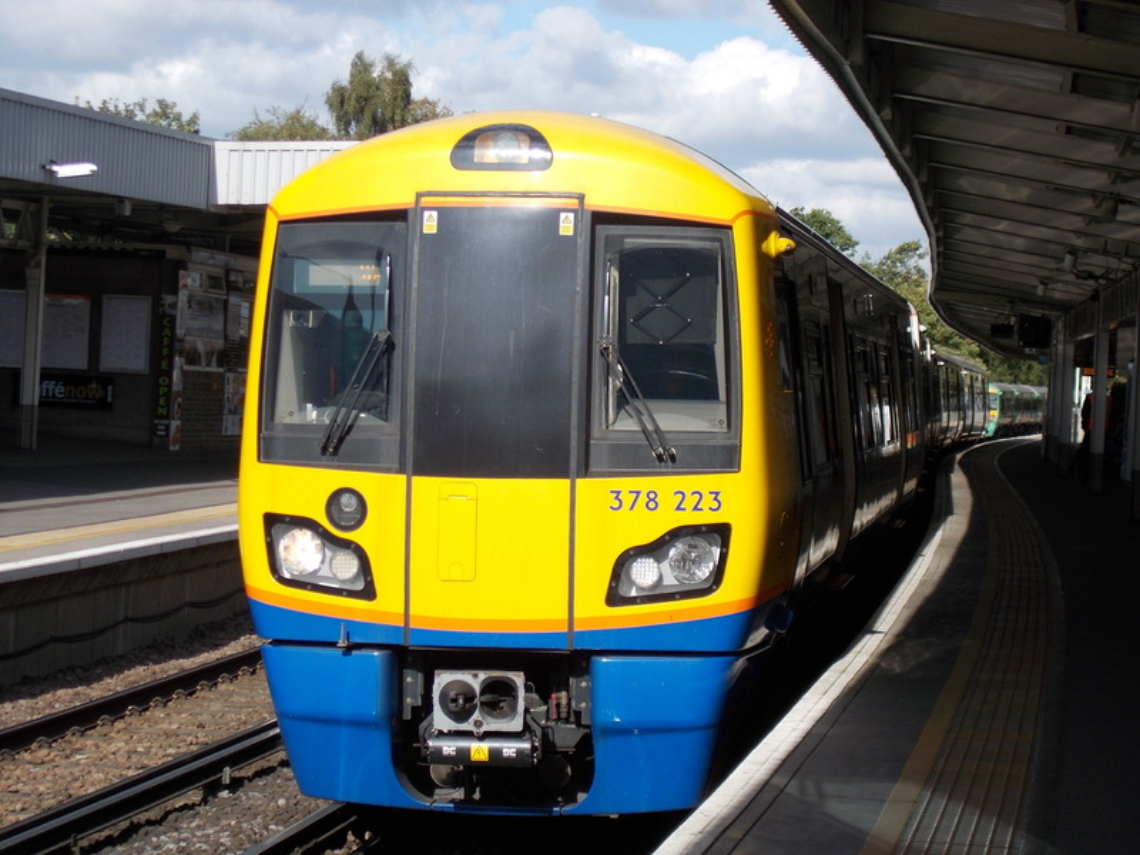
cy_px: 428
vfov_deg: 14.9
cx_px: 570
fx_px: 3260
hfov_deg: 19.8
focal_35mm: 99
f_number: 5.5
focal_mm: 17.6
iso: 80
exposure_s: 1/320
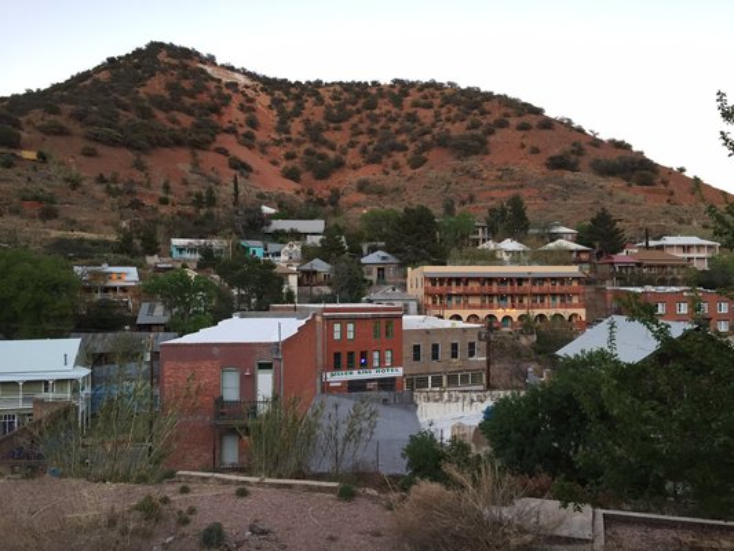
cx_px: 367
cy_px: 276
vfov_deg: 48.2
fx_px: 615
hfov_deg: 61.6
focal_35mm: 29
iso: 40
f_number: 2.2
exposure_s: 1/30
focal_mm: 4.15
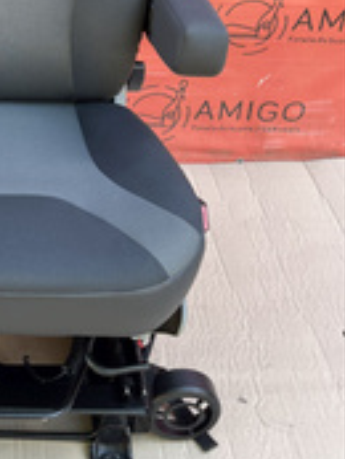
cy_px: 40
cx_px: -11
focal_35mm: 54
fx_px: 717
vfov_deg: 33.5
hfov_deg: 25.5
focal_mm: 5.1
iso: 64
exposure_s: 1/122
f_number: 1.6
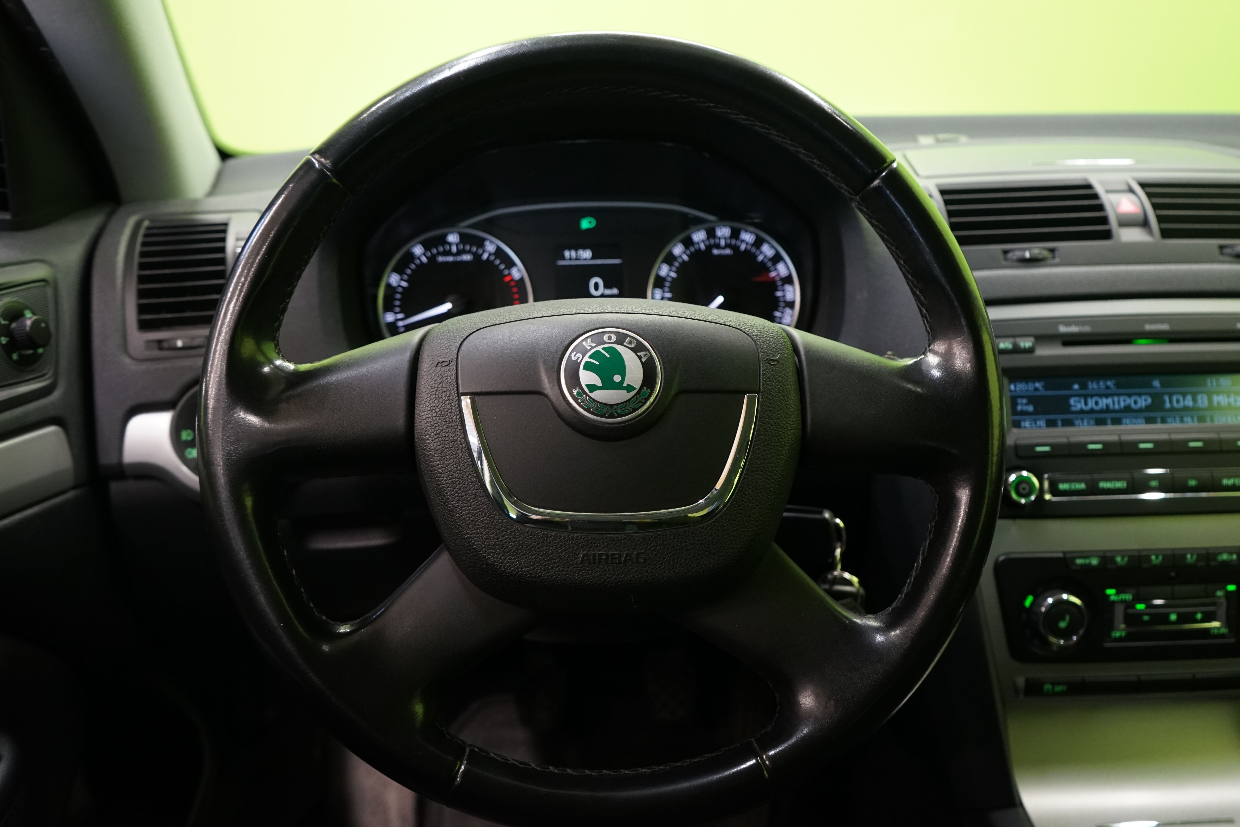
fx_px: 999
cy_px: 414
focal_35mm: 29
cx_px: 620
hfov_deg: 63.7
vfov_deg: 45.0
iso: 1600
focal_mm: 29
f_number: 5
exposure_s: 1/20
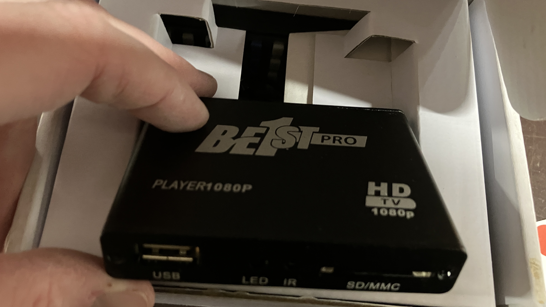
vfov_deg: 37.8
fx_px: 449
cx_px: 272
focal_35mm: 31
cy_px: 151
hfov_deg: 62.6
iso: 640
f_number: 1.8
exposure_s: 1/20
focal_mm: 3.99
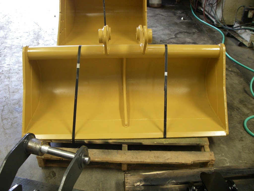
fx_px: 279
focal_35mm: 38
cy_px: 96
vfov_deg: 37.7
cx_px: 127
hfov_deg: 49.0
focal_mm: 6.2
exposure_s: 1/50
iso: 160
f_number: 2.7
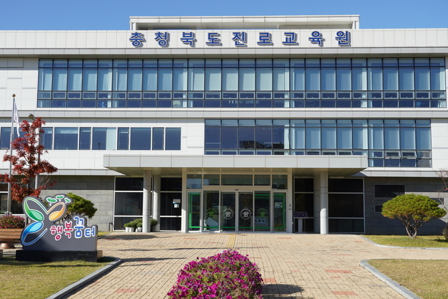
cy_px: 150
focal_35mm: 50
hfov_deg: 40.0
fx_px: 616
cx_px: 224
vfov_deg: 27.3
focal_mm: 33
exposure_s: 1/320
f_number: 7.1
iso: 100
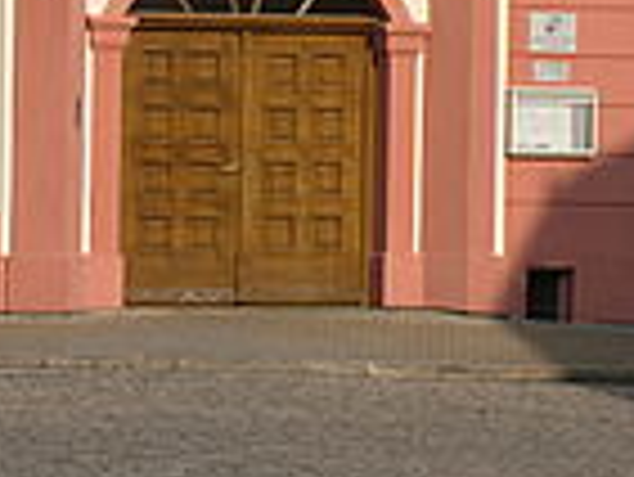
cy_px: 99
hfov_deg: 6.2
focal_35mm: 317
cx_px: 468
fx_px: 5811
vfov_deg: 4.7
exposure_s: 1/400
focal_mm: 19.6
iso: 64
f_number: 5.8
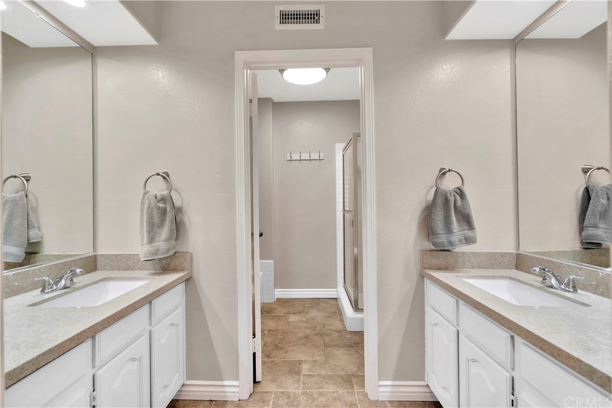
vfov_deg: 73.7
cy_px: 204
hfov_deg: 96.8
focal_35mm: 16
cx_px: 306
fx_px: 272
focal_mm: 16
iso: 100
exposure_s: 1/13
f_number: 5.6
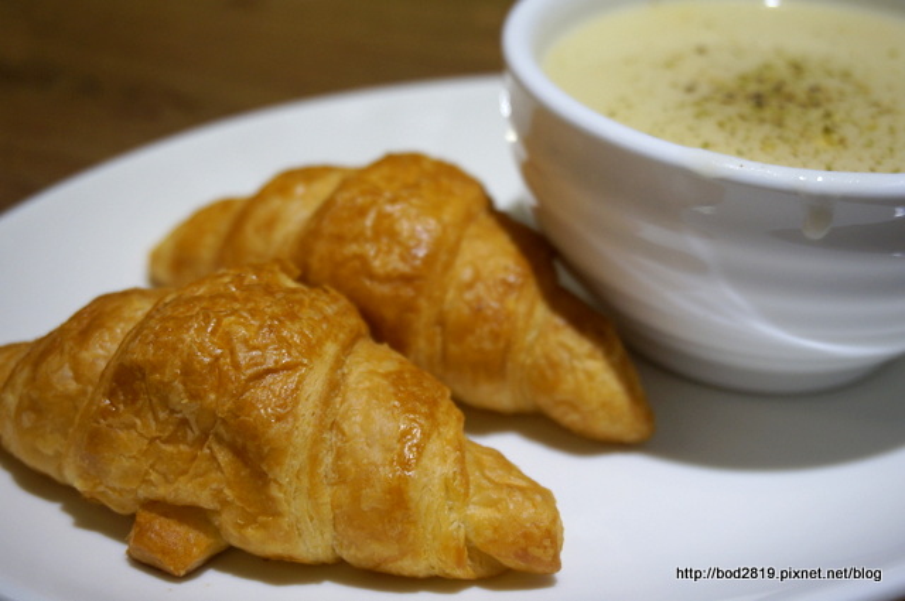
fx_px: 1167
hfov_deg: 42.4
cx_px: 452
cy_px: 300
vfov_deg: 28.9
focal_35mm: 46
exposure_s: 1/60
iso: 320
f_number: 5
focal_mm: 31
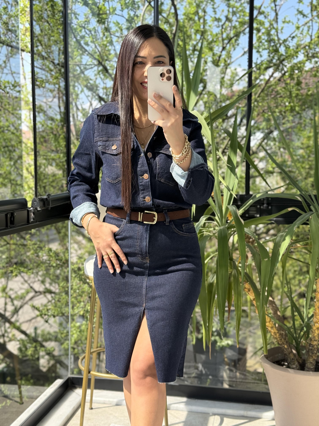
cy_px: 213
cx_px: 160
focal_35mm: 48
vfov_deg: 39.7
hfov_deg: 30.3
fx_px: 590
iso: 100
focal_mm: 6.76
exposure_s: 1/747
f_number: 1.78
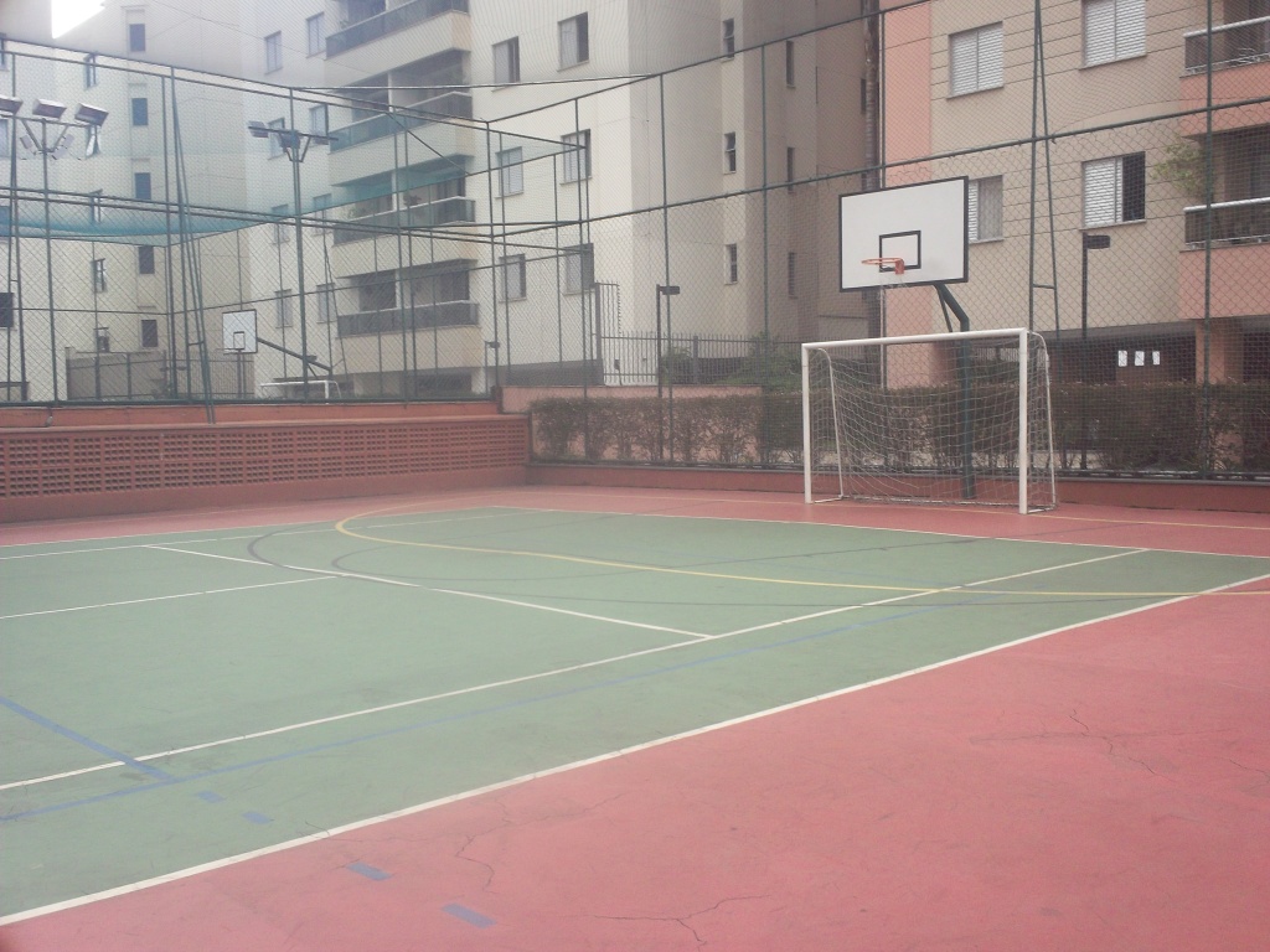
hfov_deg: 49.0
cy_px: 476
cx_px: 635
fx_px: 1394
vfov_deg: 37.7
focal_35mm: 38
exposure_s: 1/100
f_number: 4.5
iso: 80
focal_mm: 6.3
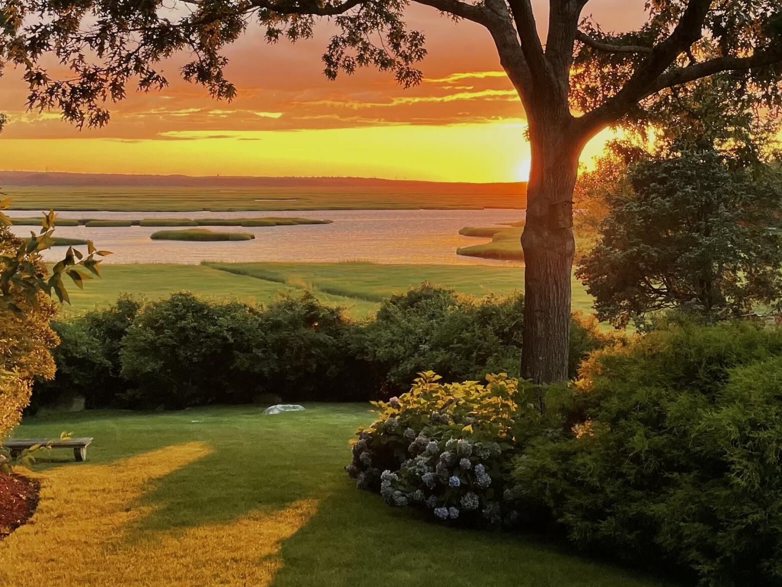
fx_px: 1130
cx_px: 523
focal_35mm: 50
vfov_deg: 28.9
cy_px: 191
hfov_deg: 37.8
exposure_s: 1/121
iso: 80
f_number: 1.6
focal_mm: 4.2
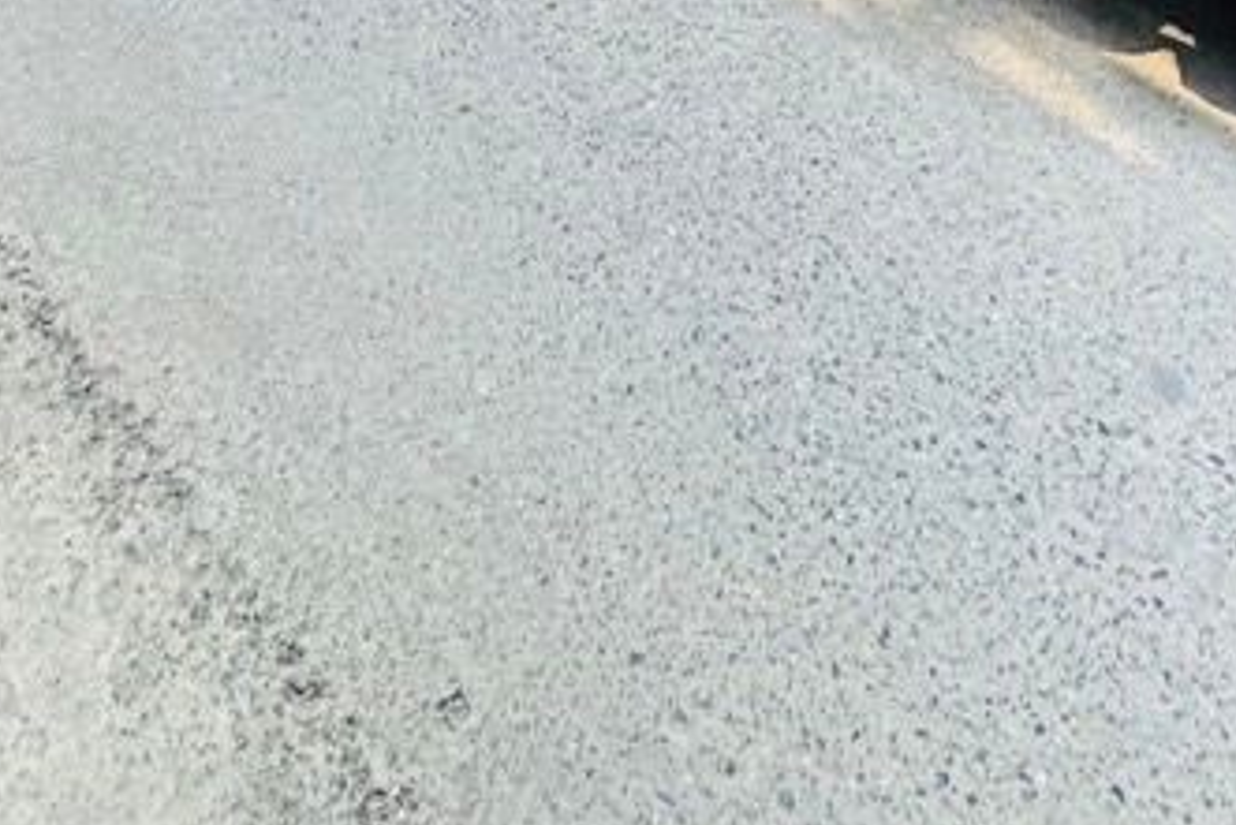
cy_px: -1079
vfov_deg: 16.0
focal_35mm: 45
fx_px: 1546
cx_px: 538
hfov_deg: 43.5
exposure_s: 1/99
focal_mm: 2.22
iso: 80
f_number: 2.2
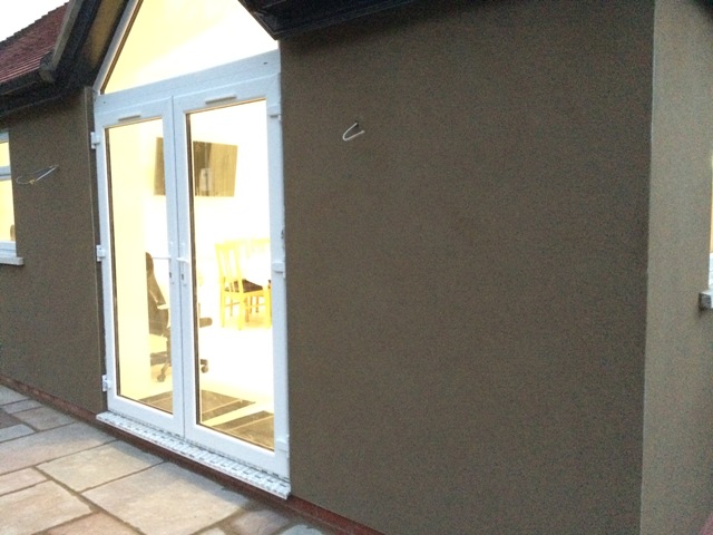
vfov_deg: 48.2
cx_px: 356
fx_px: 597
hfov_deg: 61.7
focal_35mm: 29
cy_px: 268
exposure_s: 1/17
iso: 800
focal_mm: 4.15
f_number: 2.2
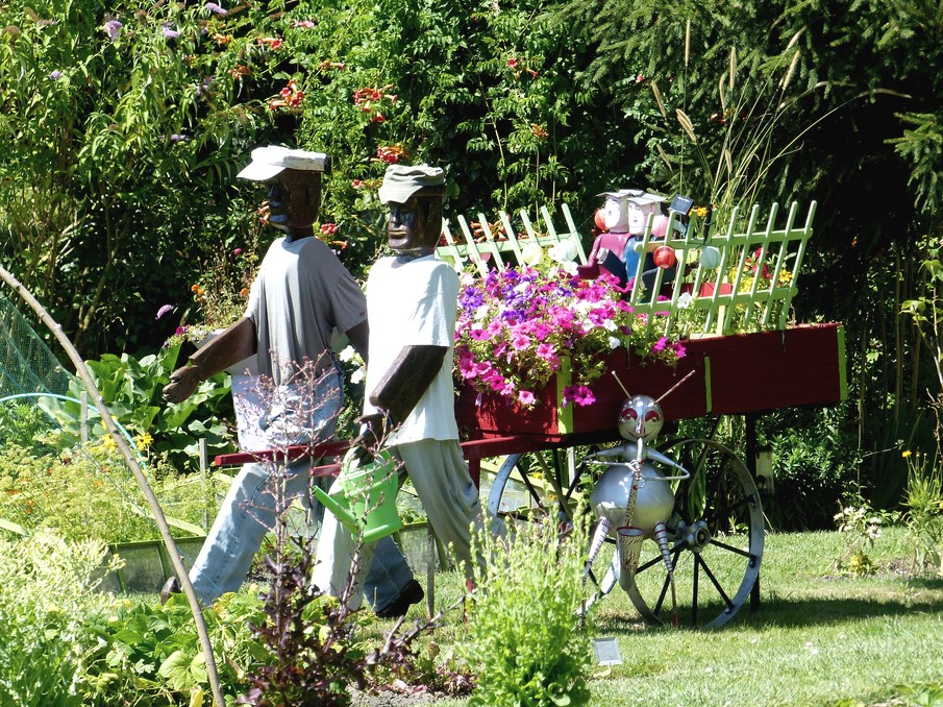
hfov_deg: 9.5
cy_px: 355
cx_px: 478
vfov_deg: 7.1
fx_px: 5664
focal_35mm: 208
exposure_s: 1/500
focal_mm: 35.6
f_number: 4
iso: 100
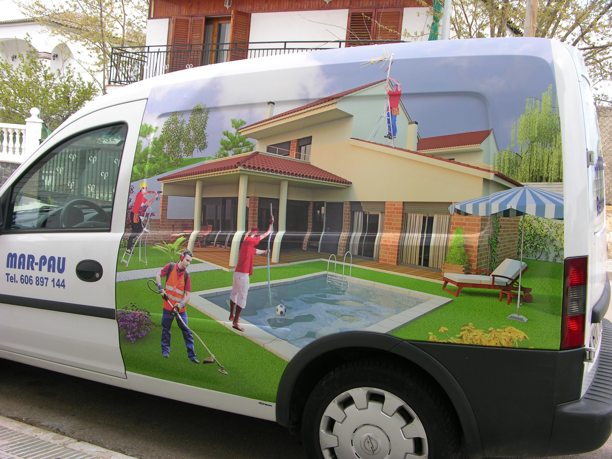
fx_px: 619
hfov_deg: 52.6
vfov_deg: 40.7
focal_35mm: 35
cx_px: 306
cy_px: 230
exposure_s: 1/152
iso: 50
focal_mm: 8.9
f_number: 4.5
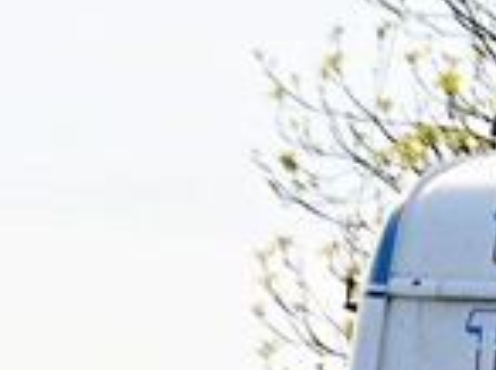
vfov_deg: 1.8
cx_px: 866
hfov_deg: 2.4
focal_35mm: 831
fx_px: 11882
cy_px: 669
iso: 100
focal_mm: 105
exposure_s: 1/200
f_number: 8
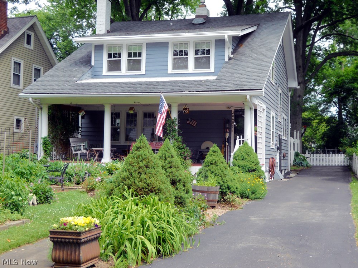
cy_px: 134
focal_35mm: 46
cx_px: 179
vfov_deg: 31.5
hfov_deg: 41.2
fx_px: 476
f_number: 3.4
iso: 80
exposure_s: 1/250
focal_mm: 8.3
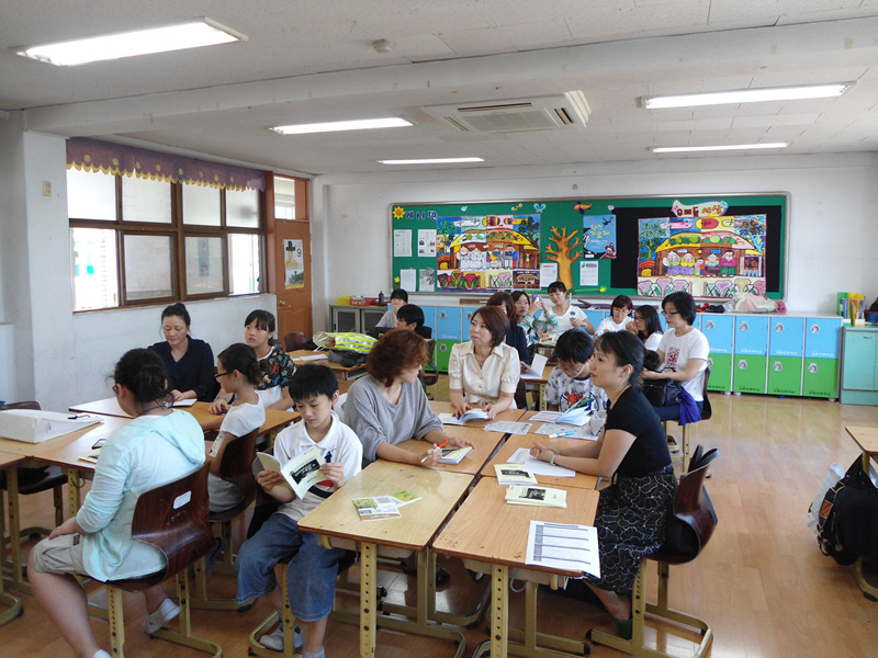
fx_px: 659
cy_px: 329
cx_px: 439
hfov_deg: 67.3
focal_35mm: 26
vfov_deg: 53.1
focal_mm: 4.7
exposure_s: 1/30
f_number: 2.8
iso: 100
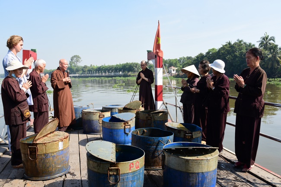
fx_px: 242
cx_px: 140
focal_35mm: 31
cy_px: 94
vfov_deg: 42.4
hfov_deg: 60.3
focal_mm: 31
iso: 200
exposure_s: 1/100
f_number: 11
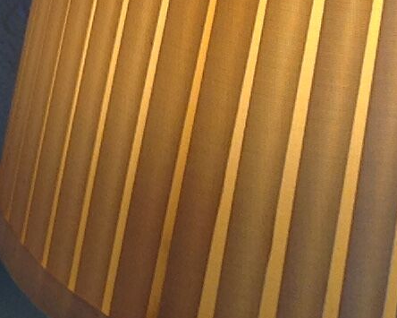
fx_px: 2338
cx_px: -243
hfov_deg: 9.4
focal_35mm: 199
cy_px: -5
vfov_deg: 7.7
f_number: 2.4
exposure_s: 1/168
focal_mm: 4.28
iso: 50
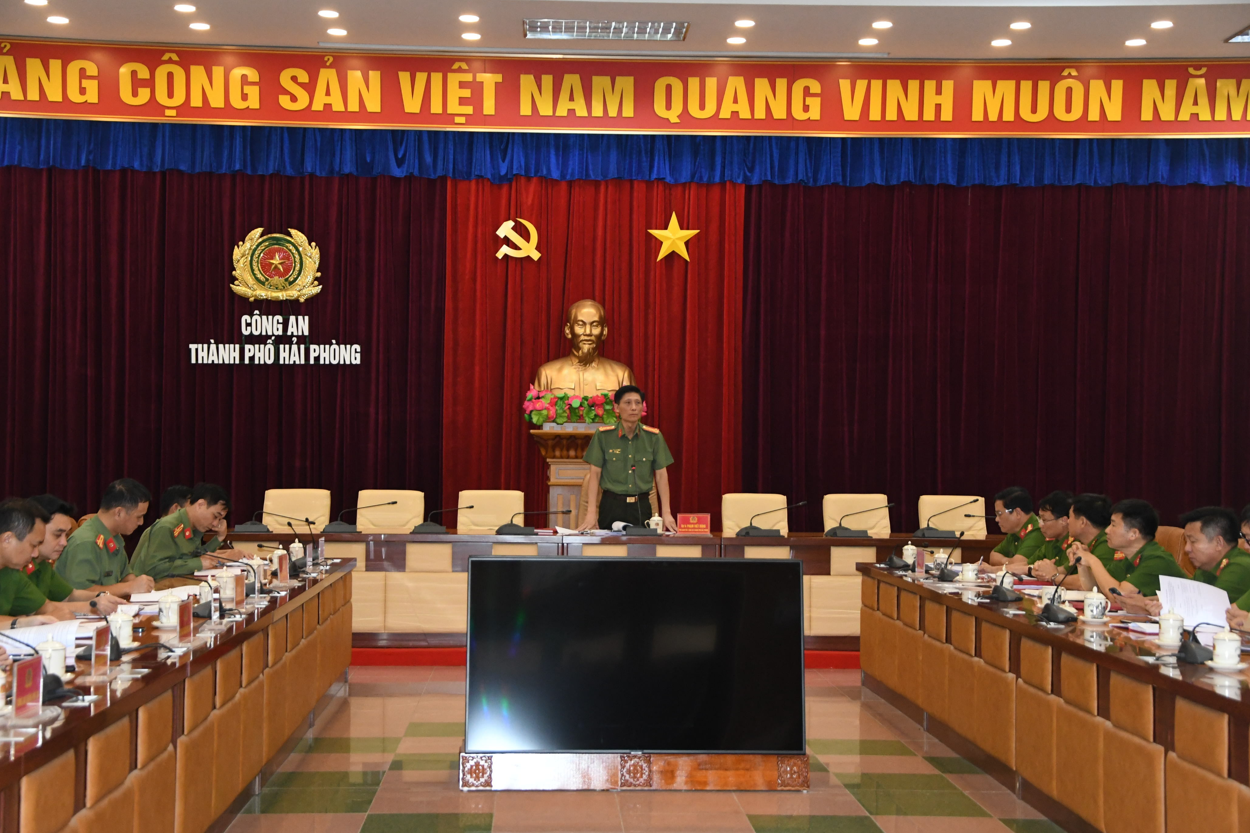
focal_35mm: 58
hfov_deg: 34.5
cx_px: 626
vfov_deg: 23.4
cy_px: 424
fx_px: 2014
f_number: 4.5
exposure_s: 1/200
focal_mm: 38
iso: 2500
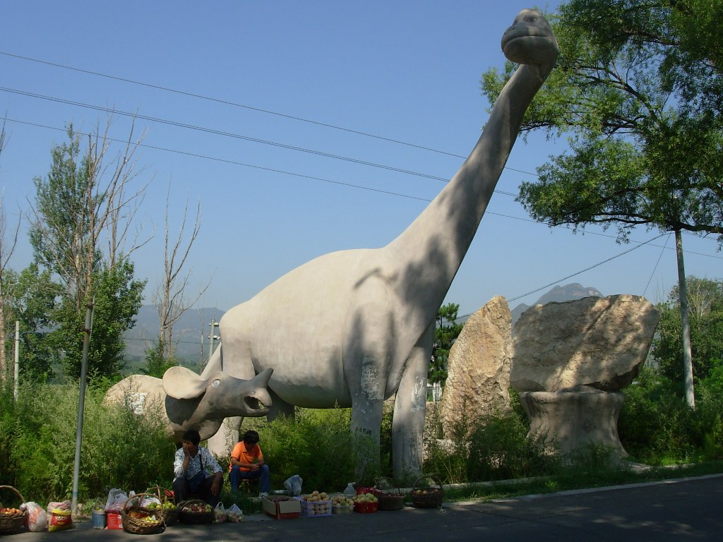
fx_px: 794
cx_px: 362
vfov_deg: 37.7
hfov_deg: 49.0
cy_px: 271
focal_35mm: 38
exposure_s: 1/443
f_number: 4.9
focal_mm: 6.3
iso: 50
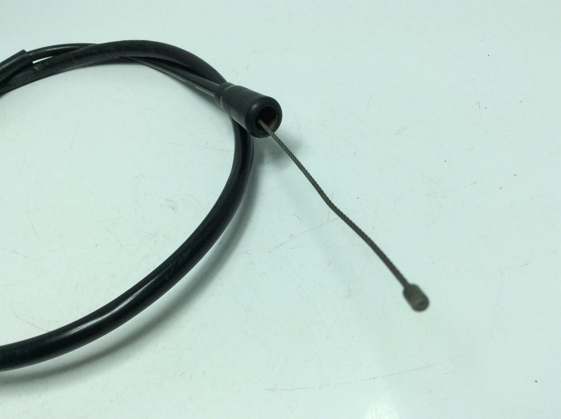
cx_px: 280
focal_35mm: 32
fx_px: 518
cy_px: 210
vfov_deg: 44.1
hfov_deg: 56.9
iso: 32
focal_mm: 3.3
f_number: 2.4
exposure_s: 1/629
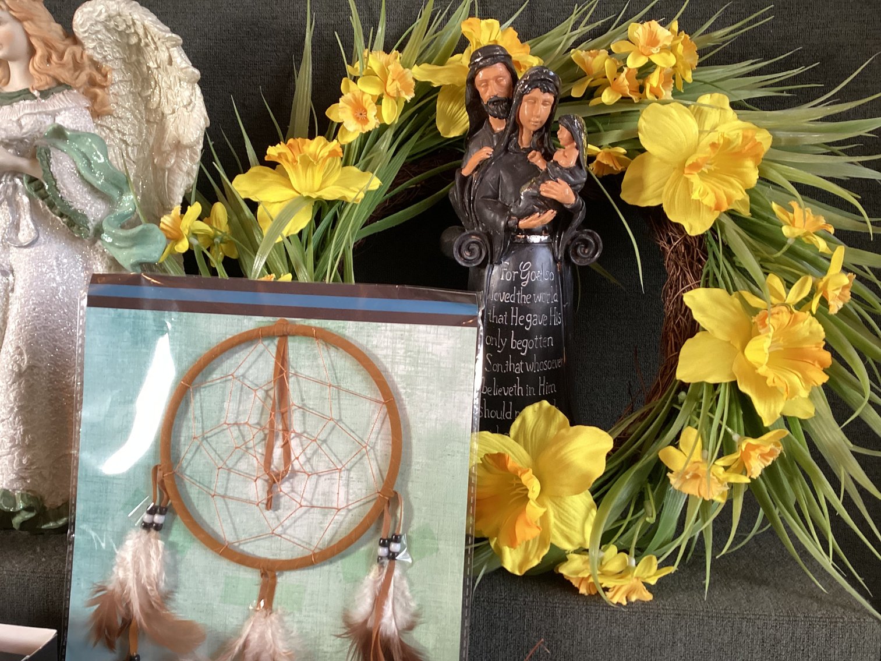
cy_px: 330
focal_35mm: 31
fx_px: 789
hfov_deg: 58.3
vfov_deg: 45.4
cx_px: 440
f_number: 2.4
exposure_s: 1/50
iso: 160
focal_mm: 3.3
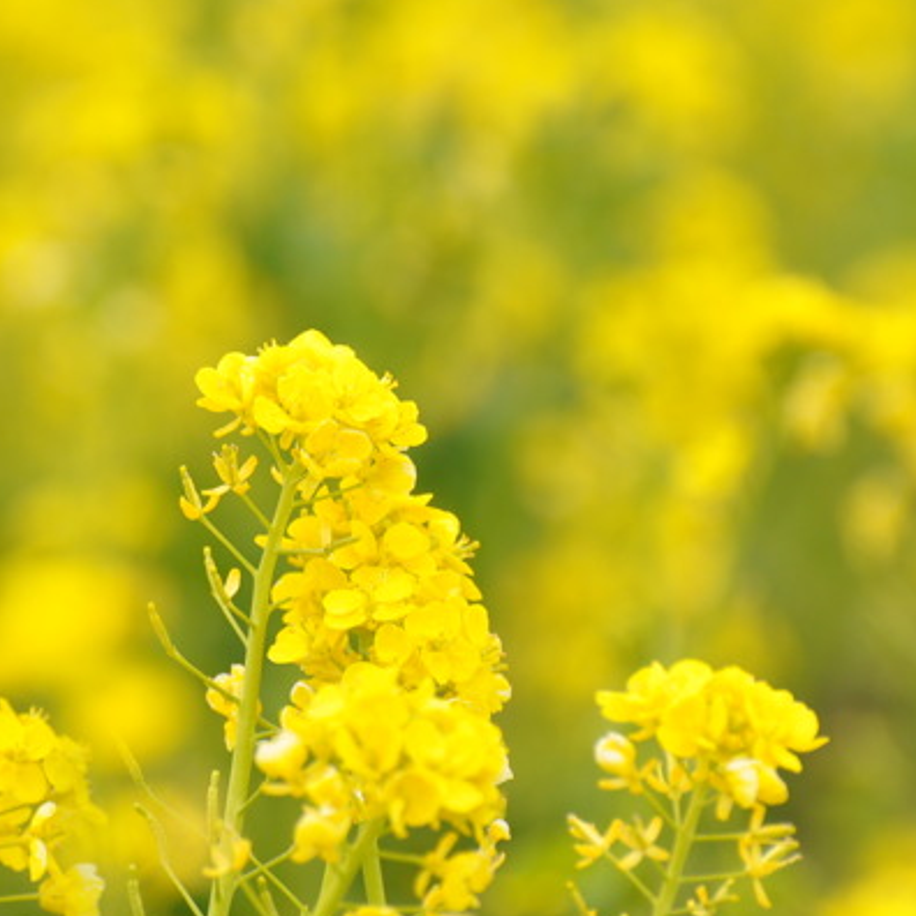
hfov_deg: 2.5
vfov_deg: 2.5
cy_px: 421
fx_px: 20687
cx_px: 296
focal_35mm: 691
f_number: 5.6
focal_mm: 210
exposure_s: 1/250
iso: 200
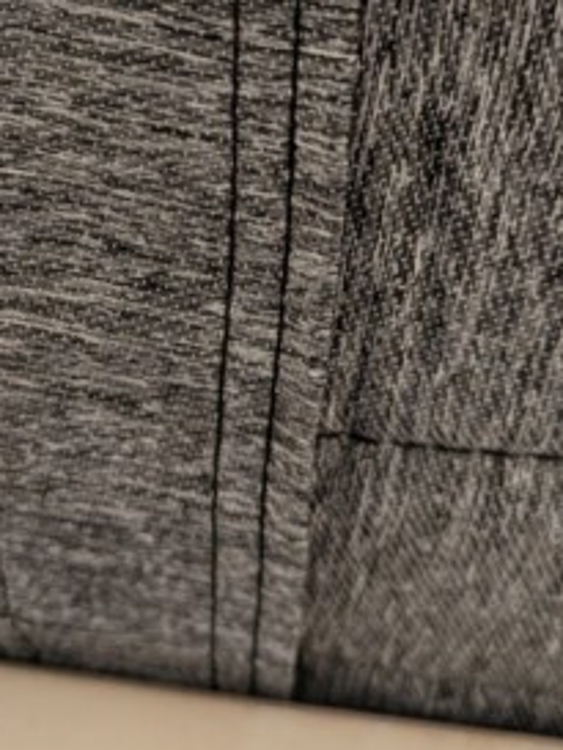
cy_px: 209
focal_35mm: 44
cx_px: 170
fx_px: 953
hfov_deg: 32.5
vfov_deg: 41.9
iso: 1222
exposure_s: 1/16.7
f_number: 1.89
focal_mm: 5.43
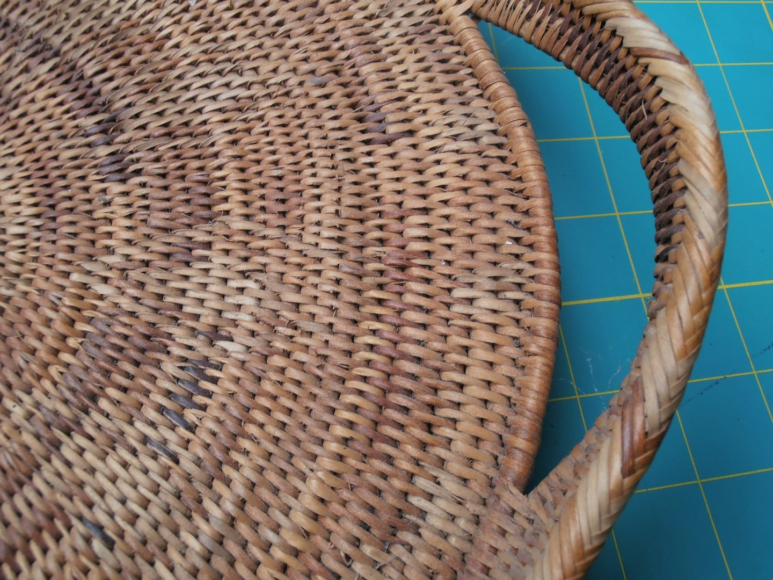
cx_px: 386
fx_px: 737
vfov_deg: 42.9
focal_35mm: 33
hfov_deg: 55.4
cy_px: 290
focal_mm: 5.93
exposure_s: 1/30
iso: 125
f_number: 3.6
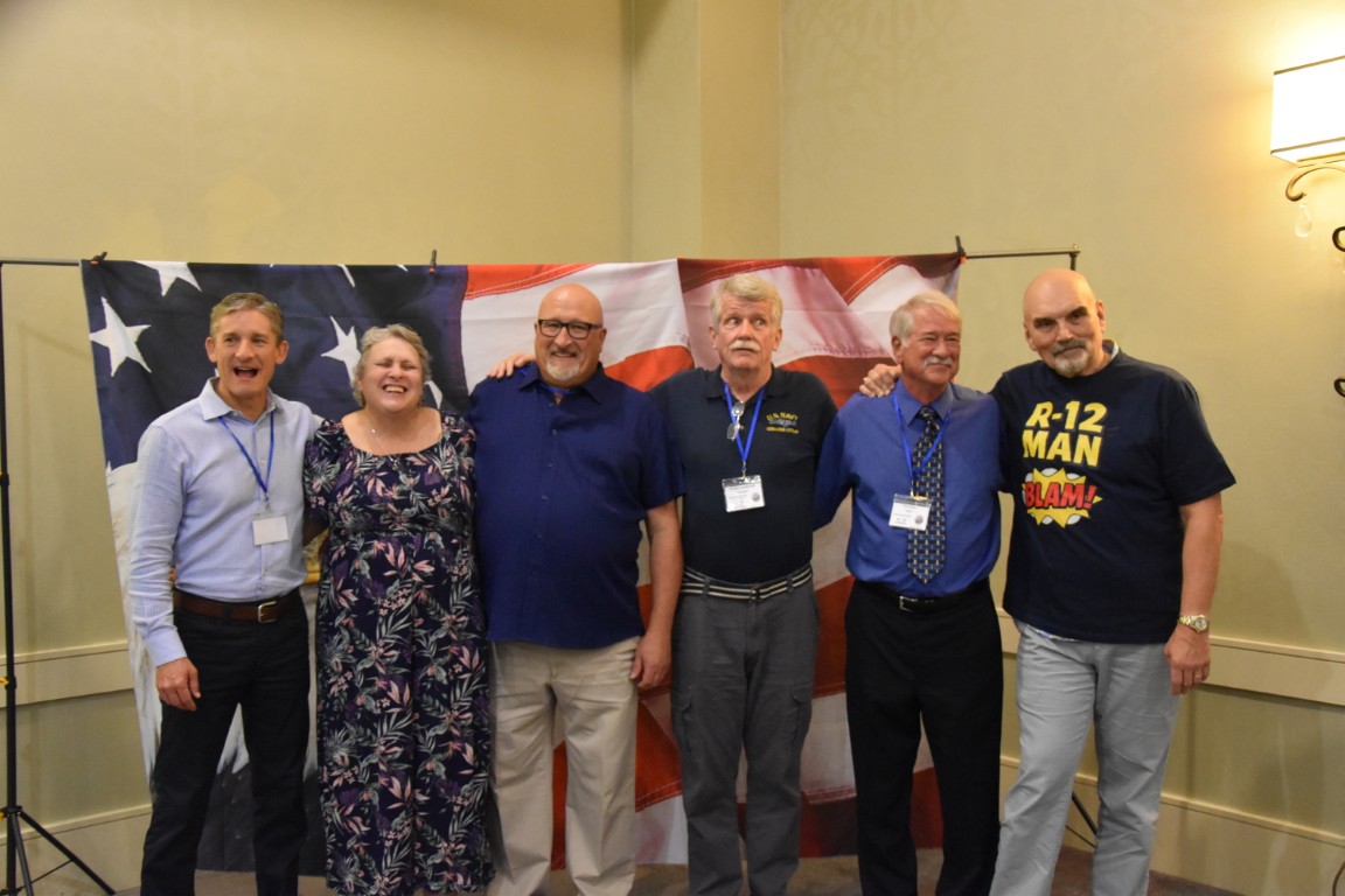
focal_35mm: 36
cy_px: 448
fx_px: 1345
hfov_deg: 53.1
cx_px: 672
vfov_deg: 36.9
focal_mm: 24
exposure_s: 1/60
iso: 4500
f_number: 3.8
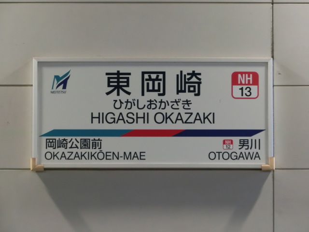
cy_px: 116
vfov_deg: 7.8
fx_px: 1705
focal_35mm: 191
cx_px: 154
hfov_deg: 10.4
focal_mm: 34
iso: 800
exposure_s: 1/10
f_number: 5.9
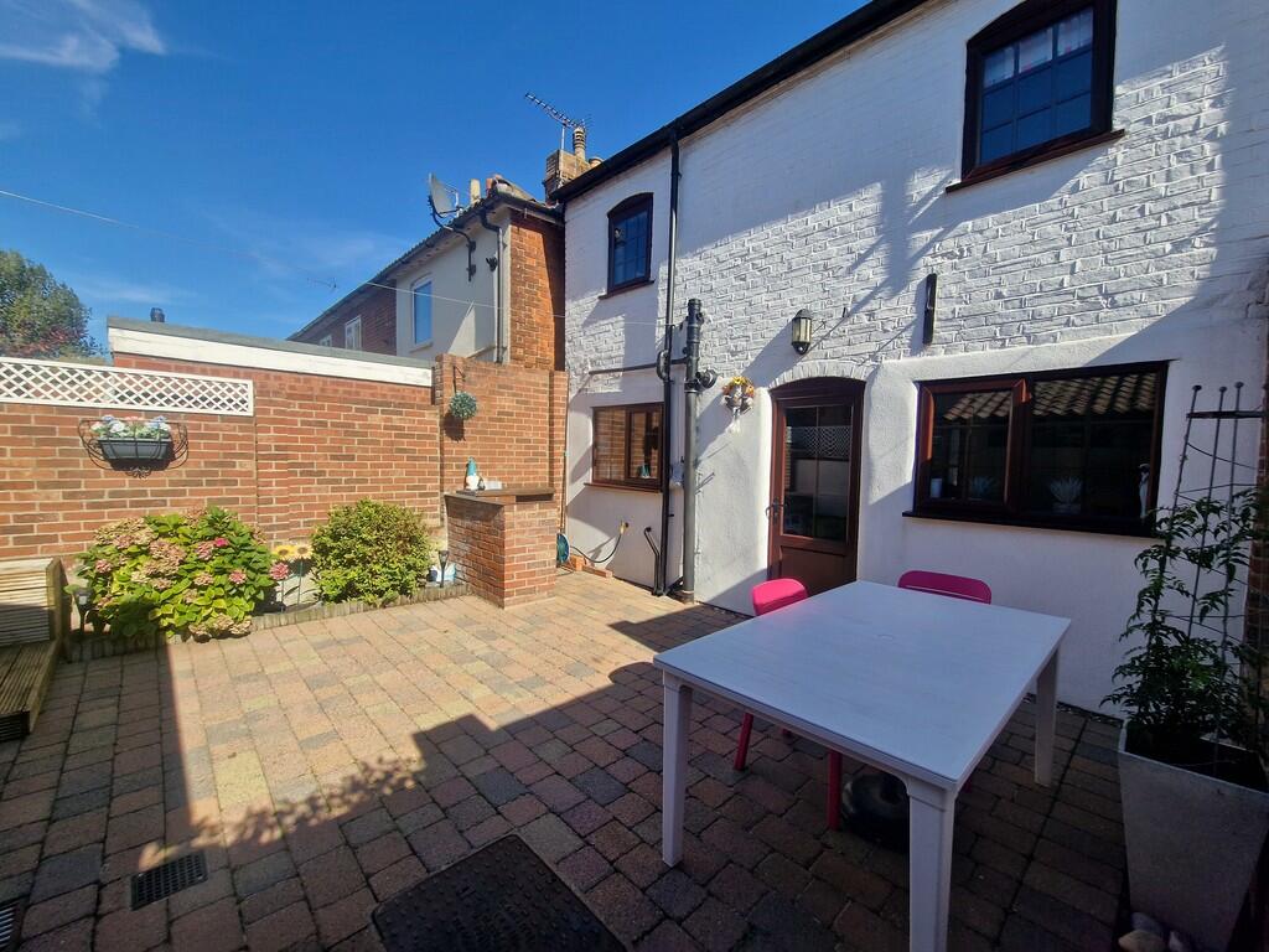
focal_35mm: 13
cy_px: 476
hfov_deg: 106.2
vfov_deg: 89.9
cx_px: 634
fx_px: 477
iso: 50
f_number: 2.2
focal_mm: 2.2
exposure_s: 1/1444
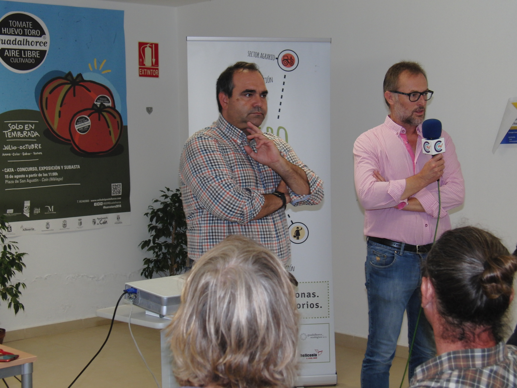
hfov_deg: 29.8
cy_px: 194
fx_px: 971
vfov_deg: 22.6
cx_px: 258
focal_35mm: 65
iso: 100
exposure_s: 1/60
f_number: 2.8
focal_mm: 13.2
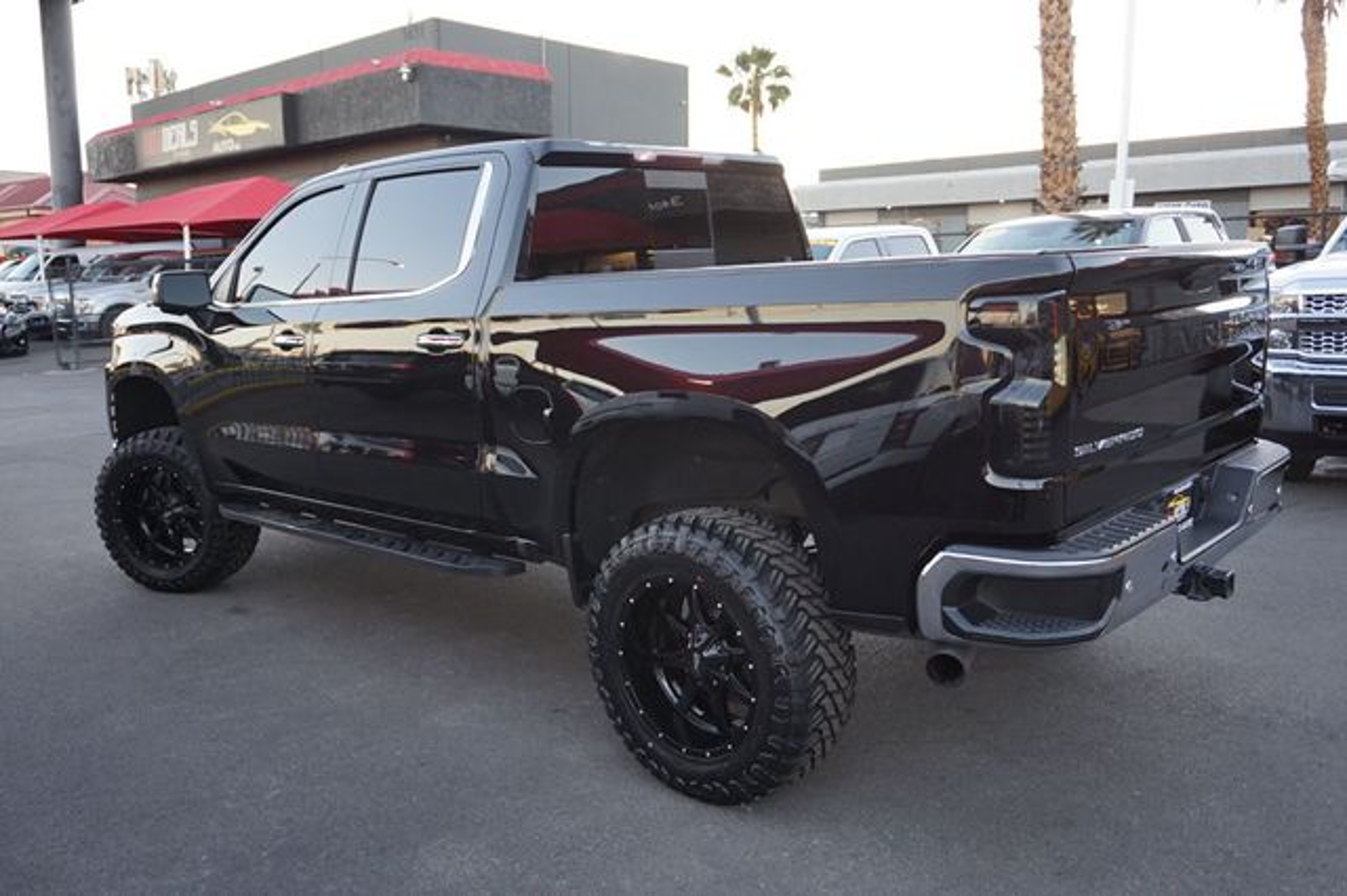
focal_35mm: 30
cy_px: 448
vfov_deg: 43.6
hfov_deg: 62.0
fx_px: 1122
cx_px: 674
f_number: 4
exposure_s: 1/60
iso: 320
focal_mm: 20
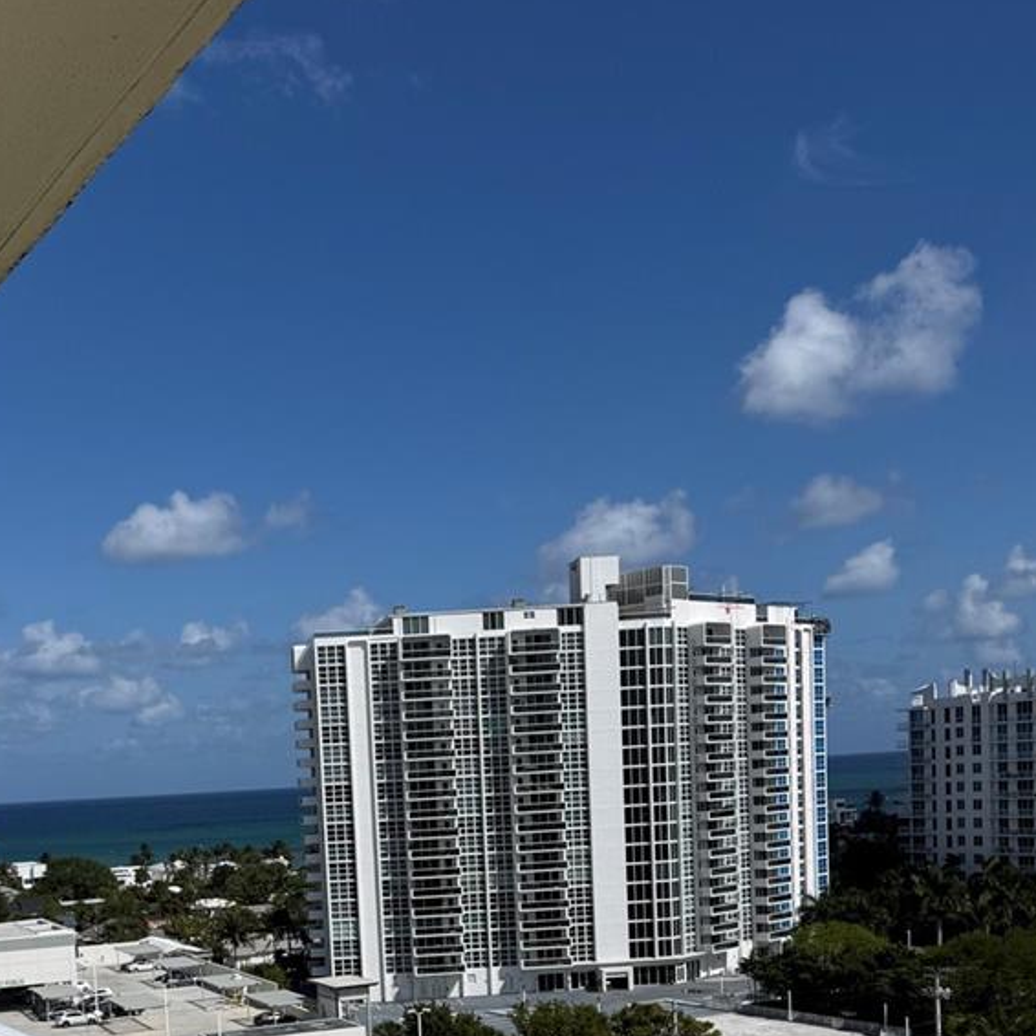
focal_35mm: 45
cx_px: 304
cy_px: 912
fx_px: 1524
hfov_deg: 36.9
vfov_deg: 35.6
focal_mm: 6.76
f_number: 1.78
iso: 80
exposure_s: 1/14286
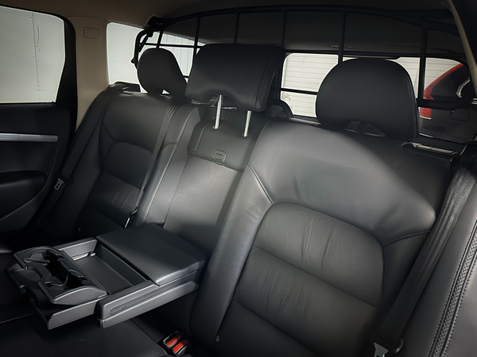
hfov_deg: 71.6
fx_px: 331
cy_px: 178
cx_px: 238
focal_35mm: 24
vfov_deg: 56.8
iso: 1250
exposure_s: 1/9
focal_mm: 6.86
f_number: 1.8
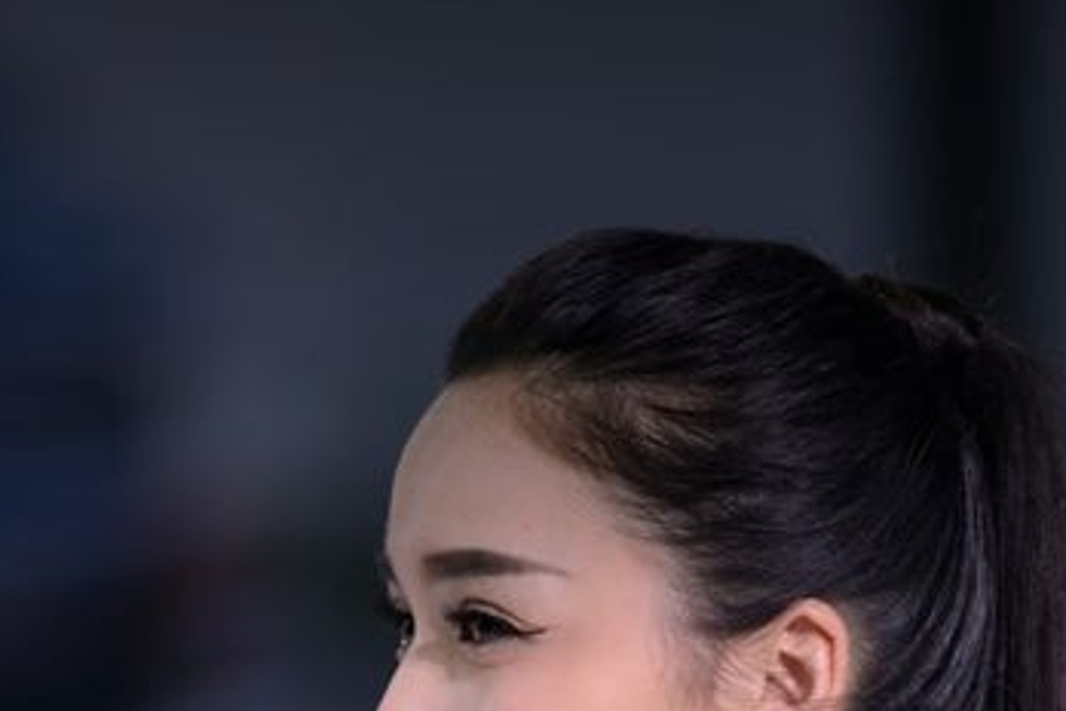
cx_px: 567
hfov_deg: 3.5
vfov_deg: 2.3
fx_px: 17440
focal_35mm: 589
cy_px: 880
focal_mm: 200
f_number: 3.2
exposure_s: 1/200
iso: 160
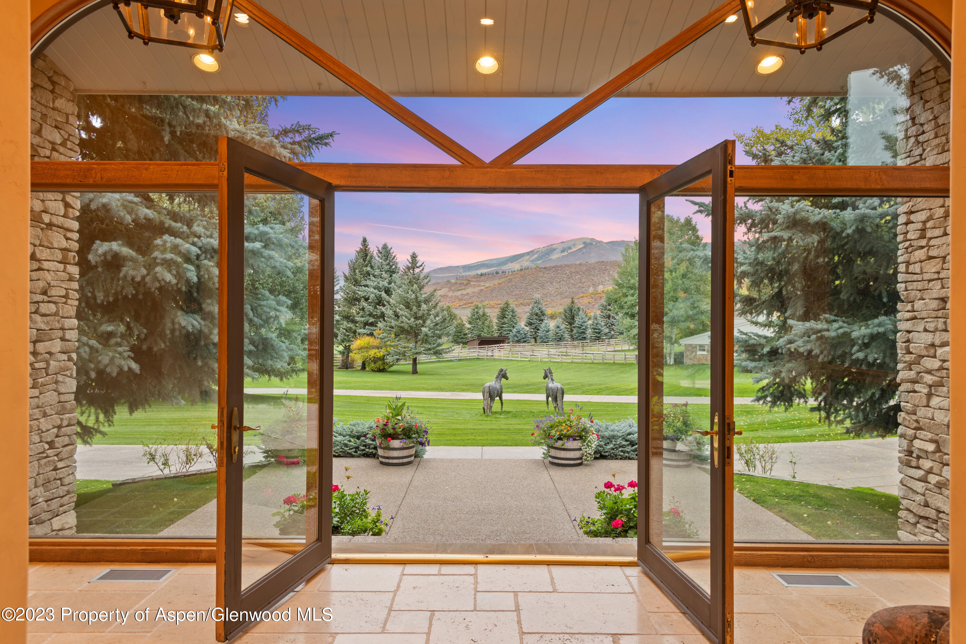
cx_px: 483
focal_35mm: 22
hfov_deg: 78.6
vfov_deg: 57.3
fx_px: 590
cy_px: 322
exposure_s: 1
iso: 100
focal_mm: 22
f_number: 7.1
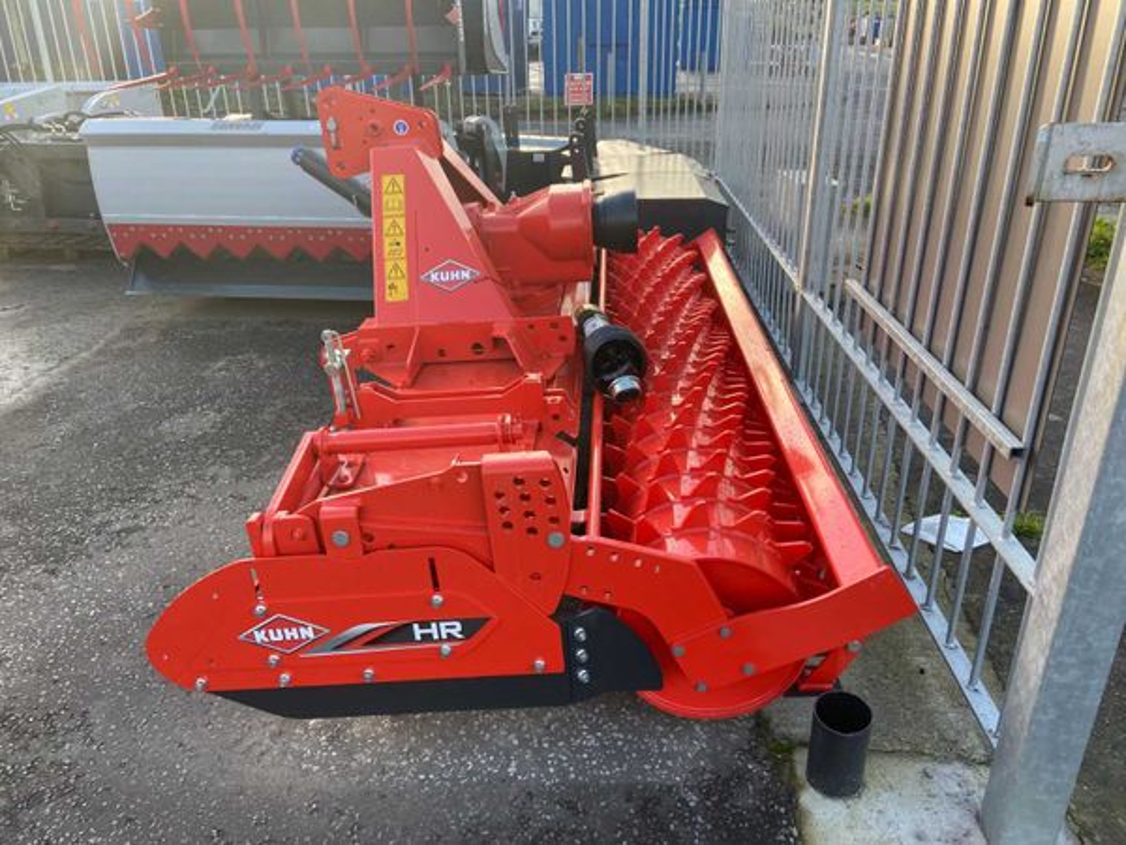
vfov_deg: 53.1
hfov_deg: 67.3
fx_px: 846
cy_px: 422
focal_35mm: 26
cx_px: 563
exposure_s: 1/195
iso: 32
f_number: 1.8
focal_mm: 4.25
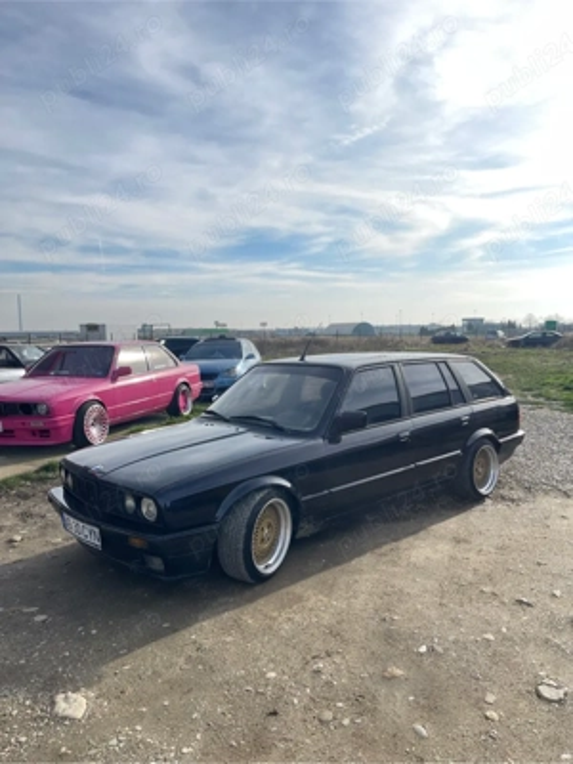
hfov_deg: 54.9
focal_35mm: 25
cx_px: 286
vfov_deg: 69.4
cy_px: 382
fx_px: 552
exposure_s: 1/1119
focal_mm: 5.1
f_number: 1.6
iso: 32
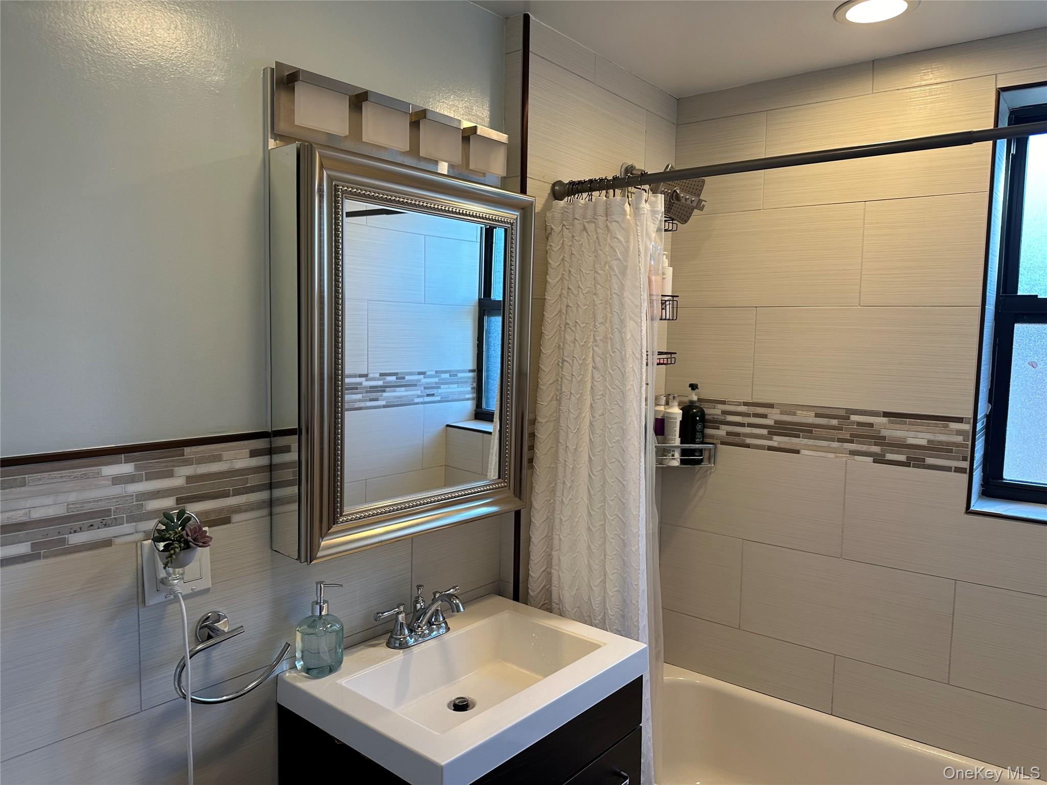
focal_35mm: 24
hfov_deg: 71.6
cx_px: 524
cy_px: 392
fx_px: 726
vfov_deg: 56.8
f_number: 1.78
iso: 125
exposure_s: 1/120
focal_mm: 6.86
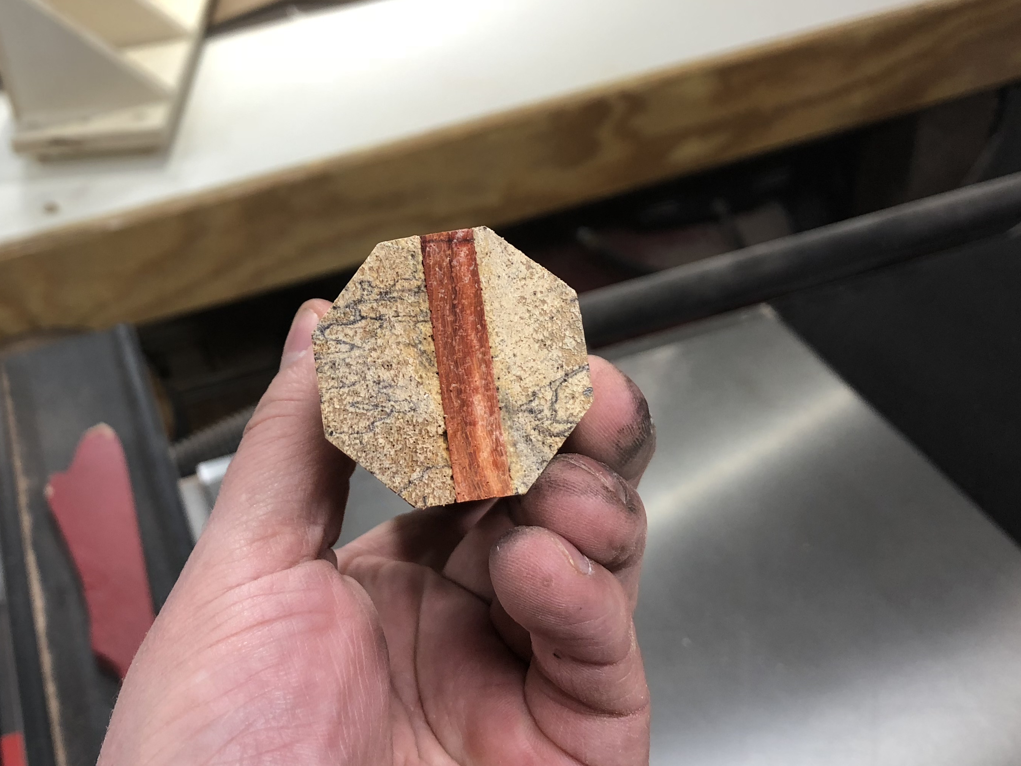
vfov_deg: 34.3
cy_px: 353
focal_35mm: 42
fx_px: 1239
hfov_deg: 44.3
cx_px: 369
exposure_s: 1/40
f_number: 1.8
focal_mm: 3.99
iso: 25
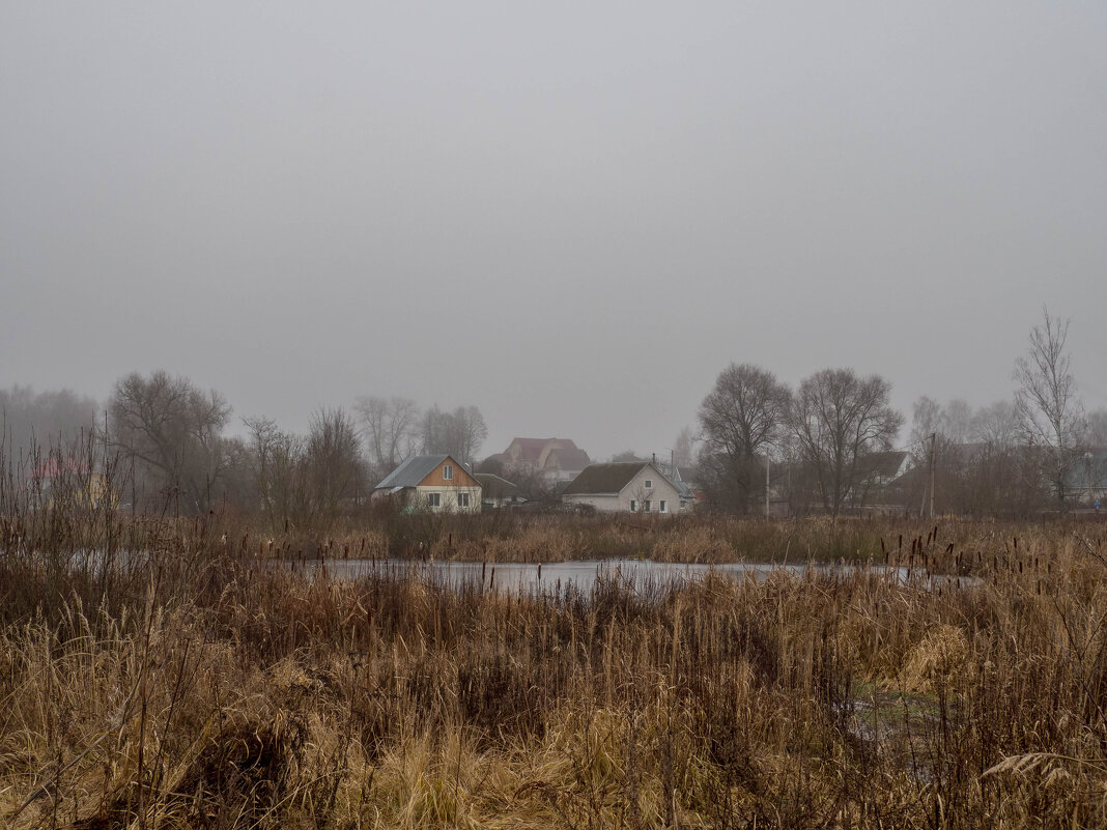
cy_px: 415
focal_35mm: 54
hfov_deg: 35.5
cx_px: 554
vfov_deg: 27.0
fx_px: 1727
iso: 320
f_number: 8
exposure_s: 1/25
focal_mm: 27
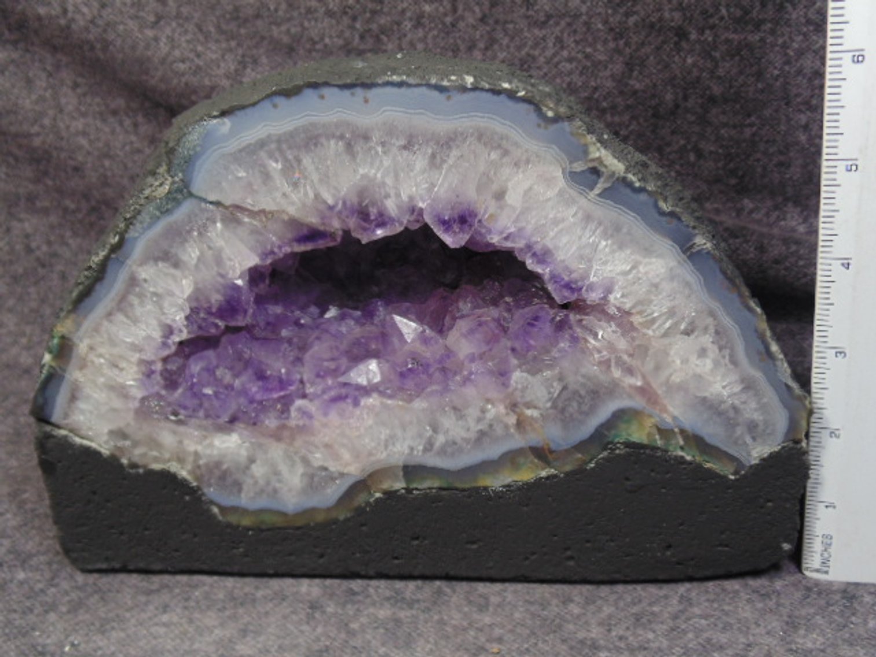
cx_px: 438
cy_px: 328
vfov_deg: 41.8
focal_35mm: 34
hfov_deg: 54.0
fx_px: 860
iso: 100
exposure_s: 1/30
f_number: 3.4
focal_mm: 6.2
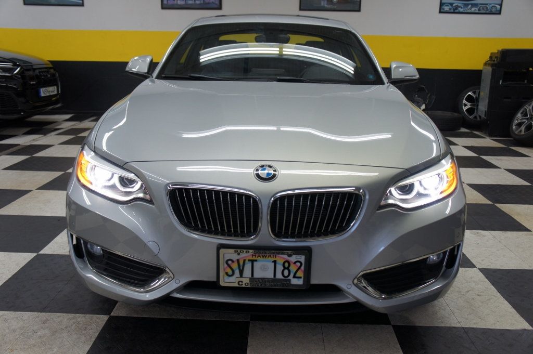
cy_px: 177
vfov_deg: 41.6
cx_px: 266
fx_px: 466
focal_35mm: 32
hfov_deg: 59.5
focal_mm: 21
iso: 200
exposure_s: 1/40
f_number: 4
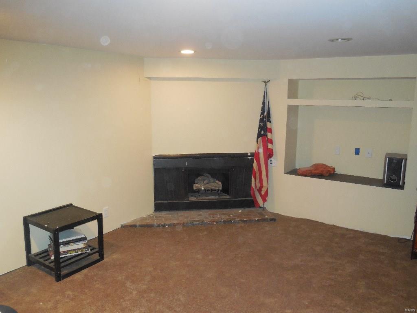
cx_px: 208
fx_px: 361
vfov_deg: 46.8
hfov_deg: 60.0
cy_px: 156
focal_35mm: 30
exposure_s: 1/25
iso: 500
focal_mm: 5.3
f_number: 3.2
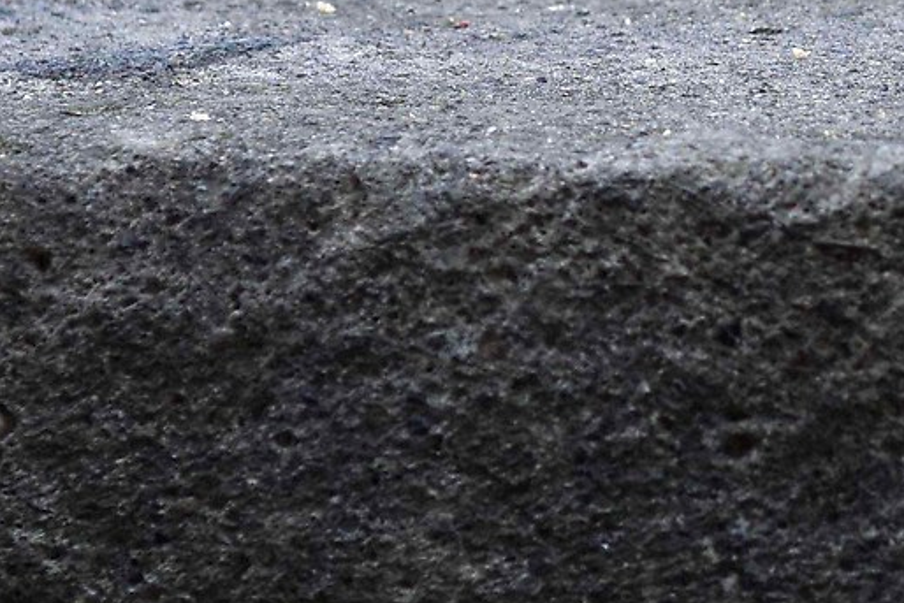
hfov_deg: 3.4
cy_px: -316
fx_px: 14953
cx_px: 1952
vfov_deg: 2.3
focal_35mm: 595
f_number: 5
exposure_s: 1/400
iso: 800
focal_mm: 85
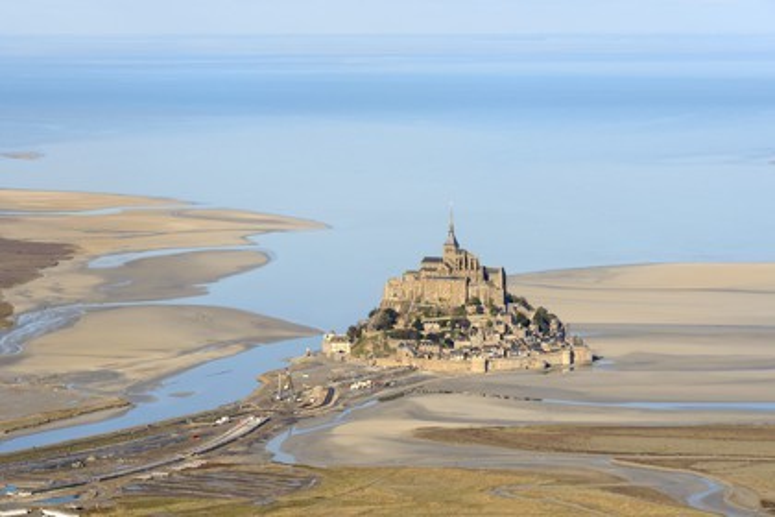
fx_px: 2906
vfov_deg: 10.2
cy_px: 258
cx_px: 388
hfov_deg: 15.2
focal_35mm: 135
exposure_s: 1/1000
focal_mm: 135
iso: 400
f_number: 13
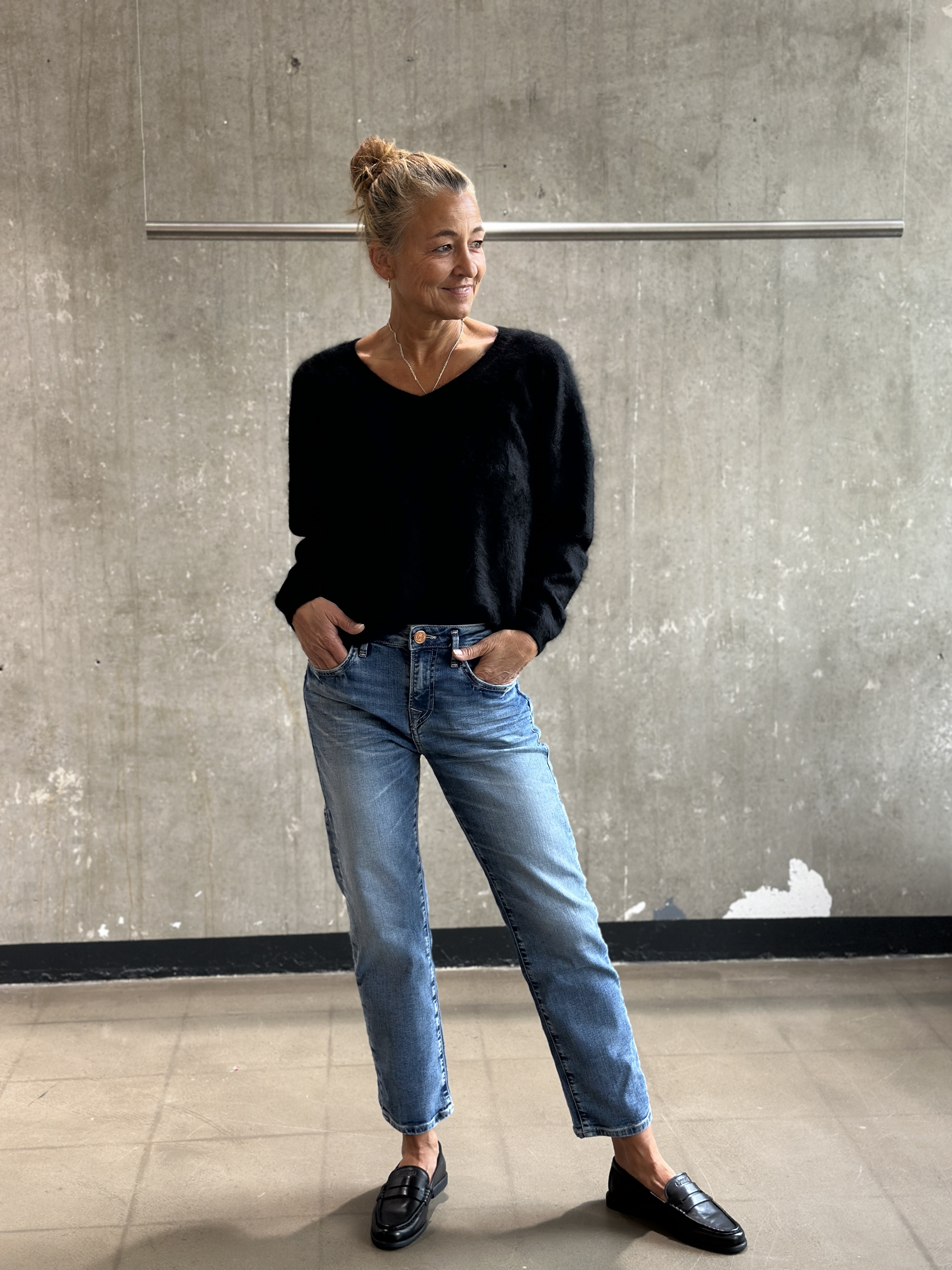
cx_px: 476
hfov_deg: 30.3
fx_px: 1760
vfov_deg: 39.7
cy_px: 635
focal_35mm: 48
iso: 100
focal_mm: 6.86
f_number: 1.78
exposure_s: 1/100
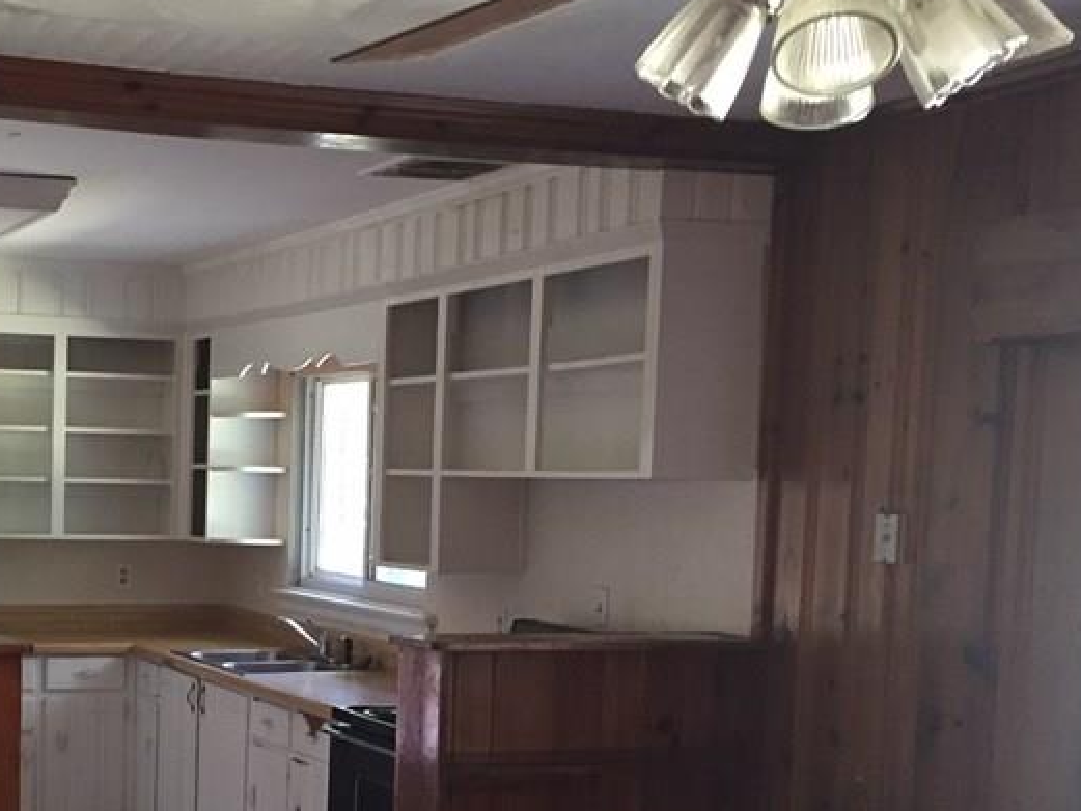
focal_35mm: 57
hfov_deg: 32.6
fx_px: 1780
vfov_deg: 25.3
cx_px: 170
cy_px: 631
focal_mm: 4.15
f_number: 2.2
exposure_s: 1/30
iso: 200
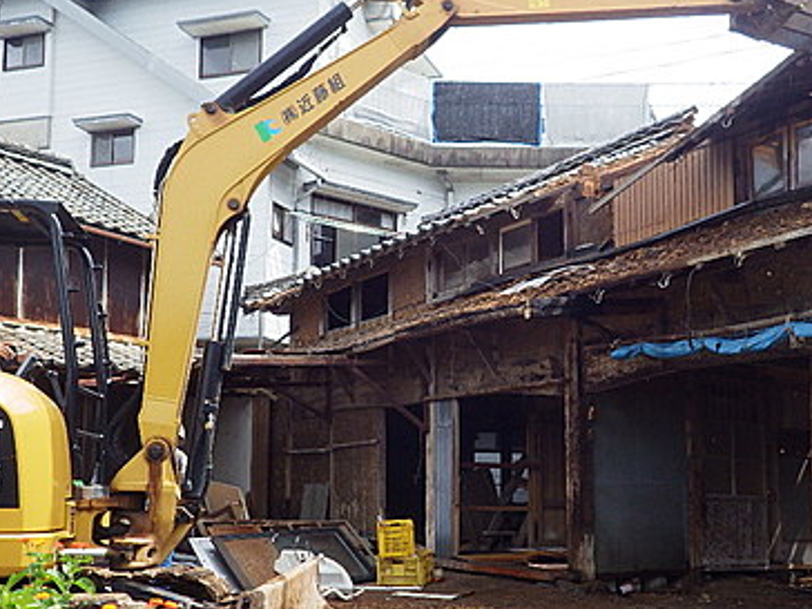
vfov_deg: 42.4
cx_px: 431
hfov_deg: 55.3
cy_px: 402
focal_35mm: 33
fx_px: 774
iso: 250
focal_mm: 3.6
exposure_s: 1/1250
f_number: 2.8
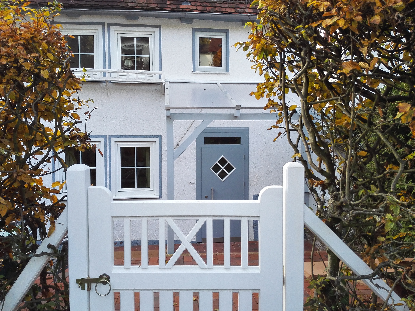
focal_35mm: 29
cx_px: 208
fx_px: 348
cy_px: 156
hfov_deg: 61.7
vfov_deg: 48.2
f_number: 2
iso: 80
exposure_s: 1/276
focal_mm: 3.8
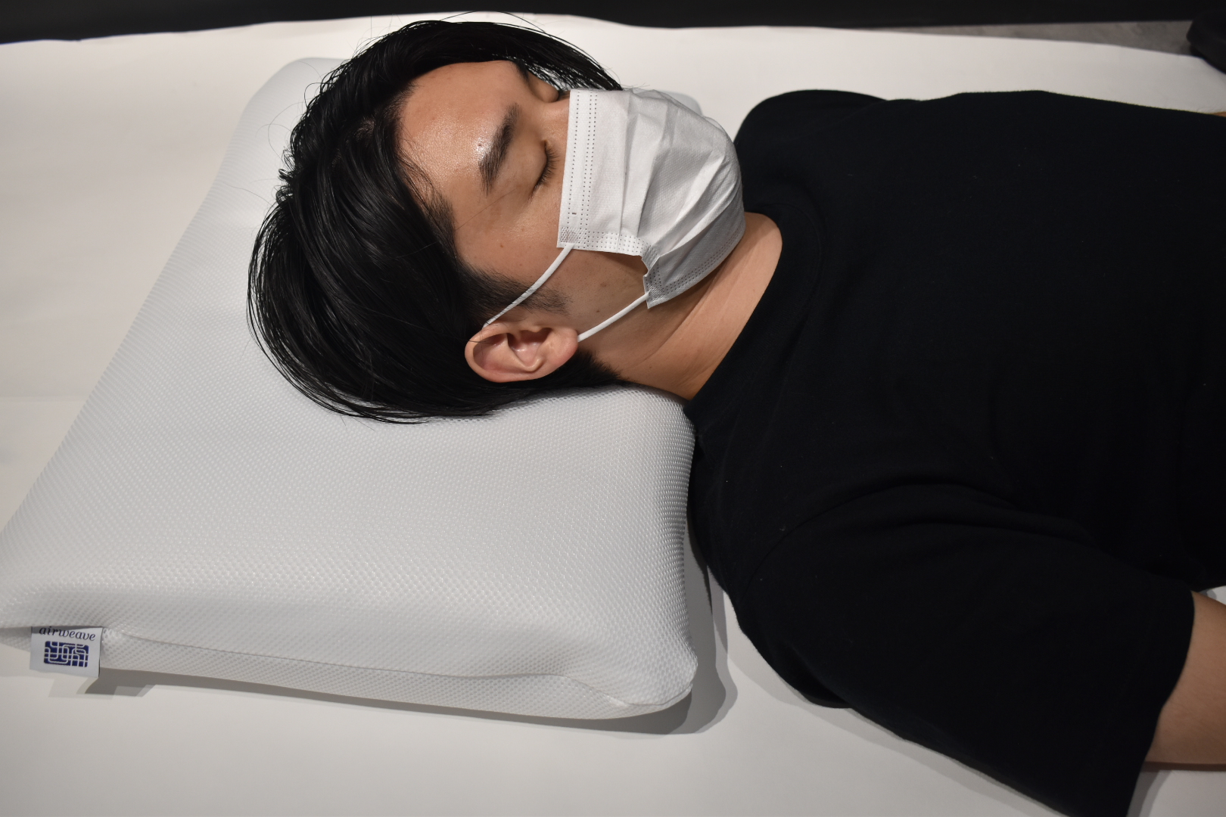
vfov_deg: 35.5
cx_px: 613
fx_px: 1277
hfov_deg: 51.3
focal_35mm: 38
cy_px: 408
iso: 400
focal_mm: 25
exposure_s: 1/100
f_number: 5
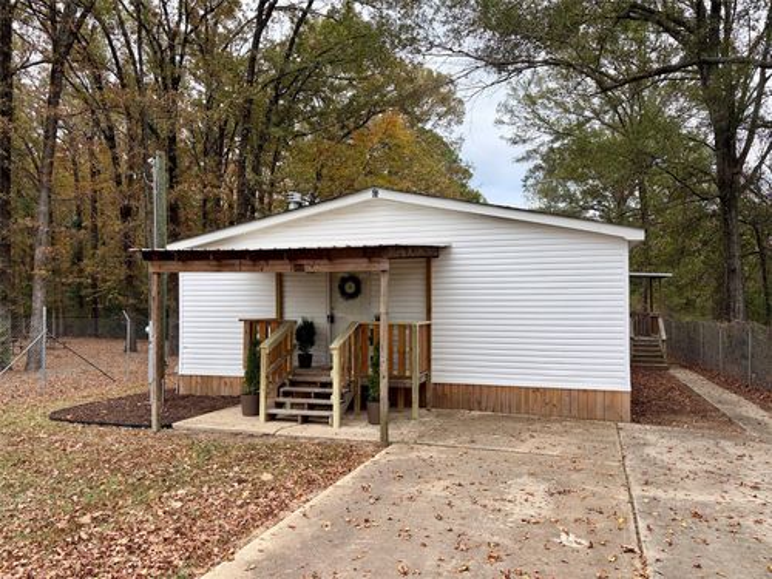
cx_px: 386
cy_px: 290
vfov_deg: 53.1
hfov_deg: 67.3
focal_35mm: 26
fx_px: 580
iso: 50
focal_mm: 6
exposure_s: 1/399
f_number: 1.6
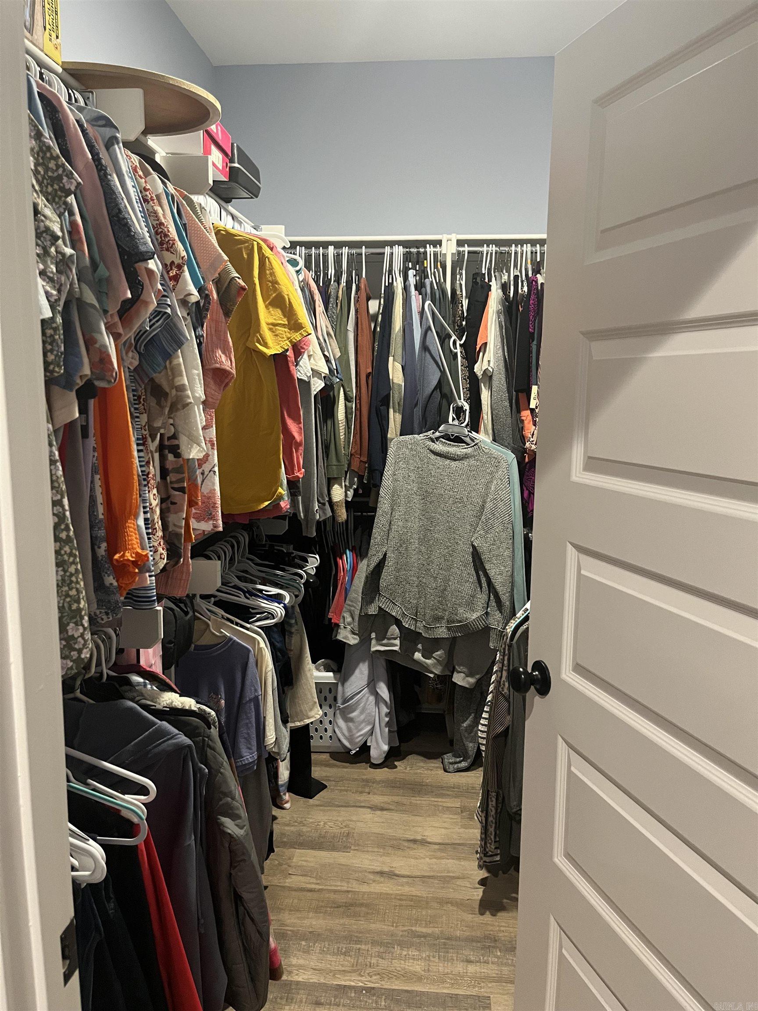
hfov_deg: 53.1
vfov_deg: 67.3
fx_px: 759
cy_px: 506
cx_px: 379
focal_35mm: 26
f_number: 1.6
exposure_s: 1/60
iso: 400
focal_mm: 5.1
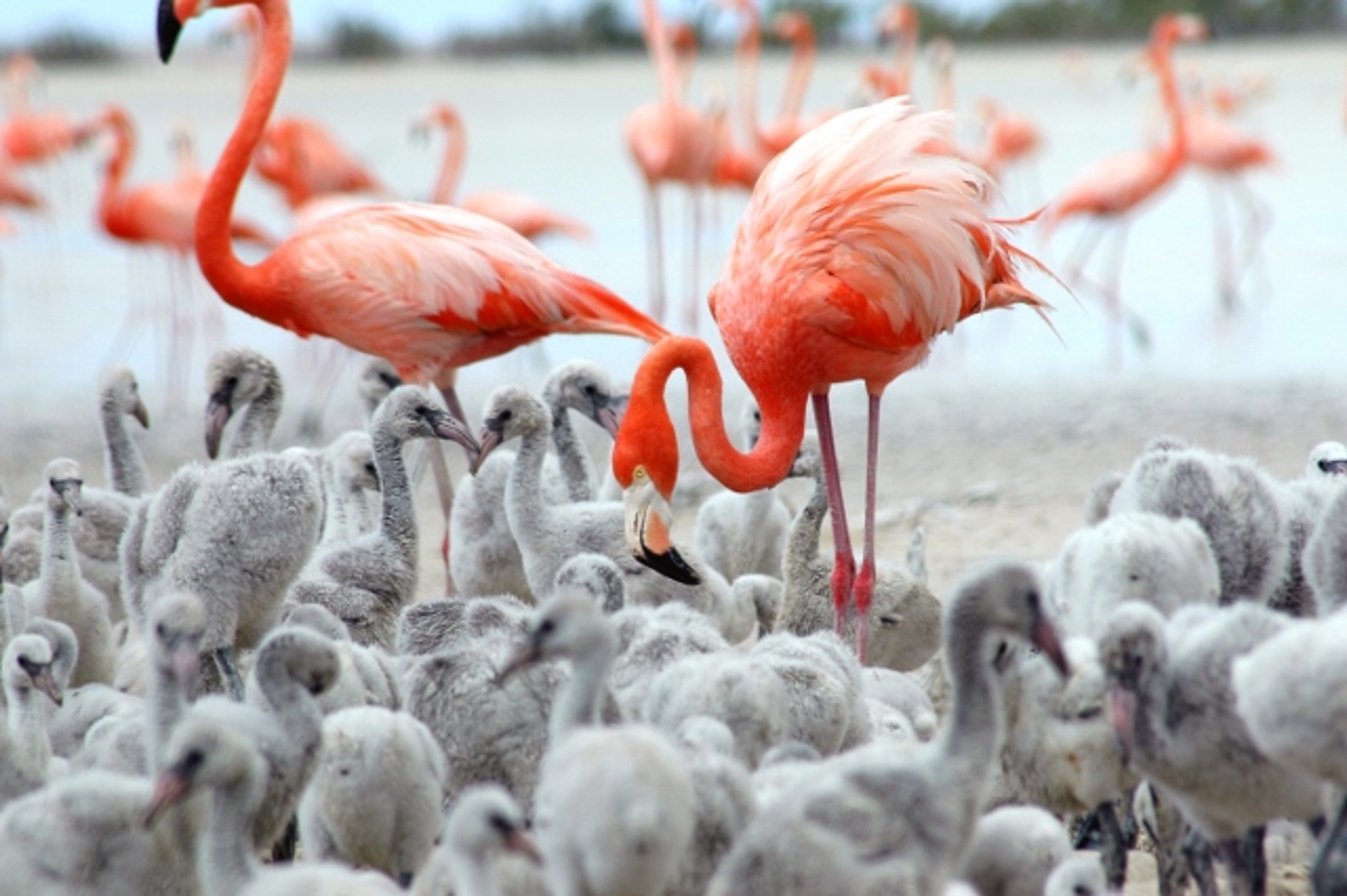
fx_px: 16828
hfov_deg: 4.6
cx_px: 674
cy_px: 448
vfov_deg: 3.1
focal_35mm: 450
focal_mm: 300
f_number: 8
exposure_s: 1/640
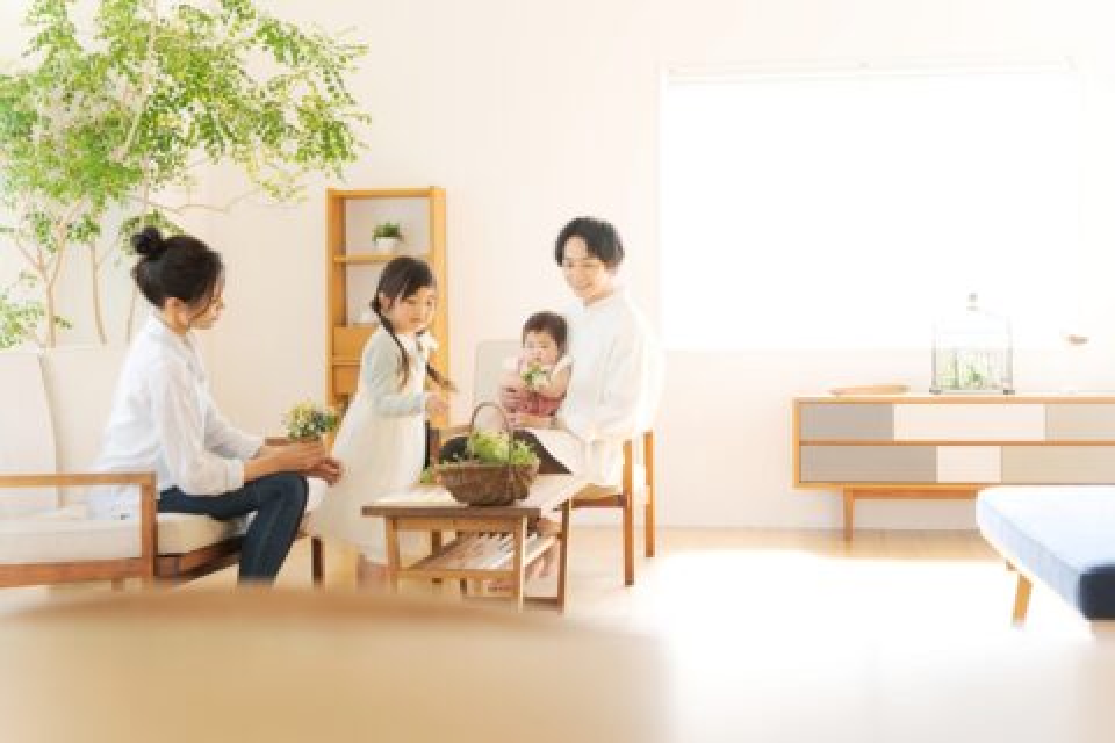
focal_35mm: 54
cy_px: 372
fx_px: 1682
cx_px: 558
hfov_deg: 36.7
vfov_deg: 24.9
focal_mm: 54.3
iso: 400
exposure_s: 1/125
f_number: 3.2
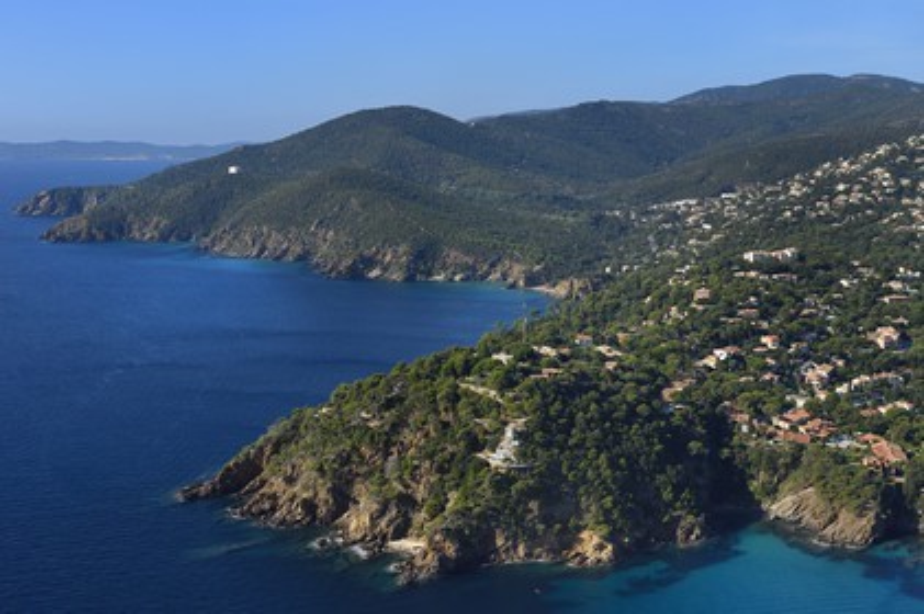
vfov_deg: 24.2
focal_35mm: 56
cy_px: 307
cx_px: 462
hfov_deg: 35.7
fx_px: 1436
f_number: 8
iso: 400
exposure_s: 1/1250
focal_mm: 56
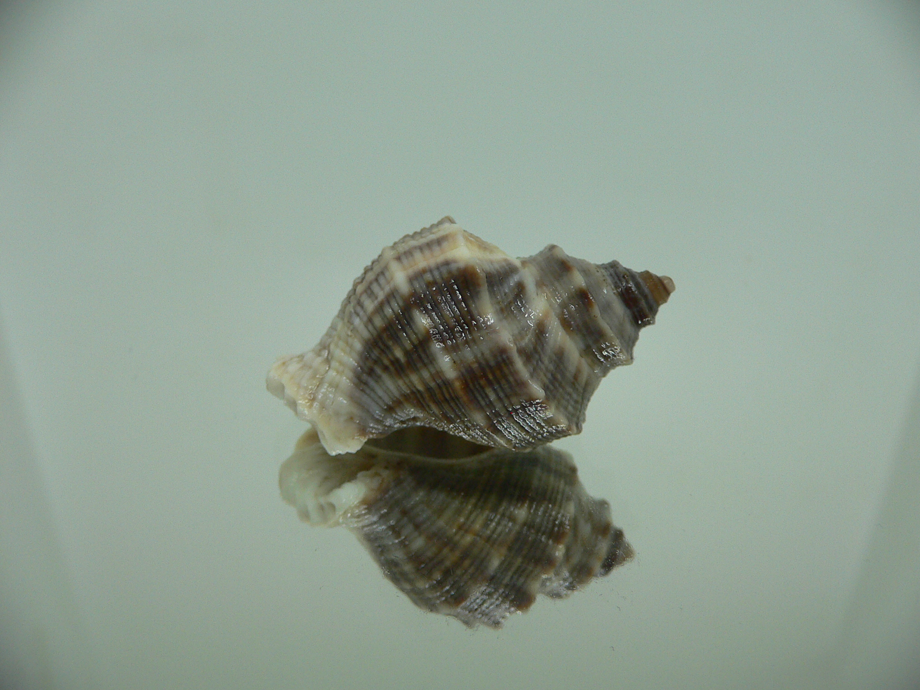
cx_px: 460
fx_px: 930
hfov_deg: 52.6
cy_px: 345
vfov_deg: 40.7
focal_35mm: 35
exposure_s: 1/60
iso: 100
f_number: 2.8
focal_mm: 4.6
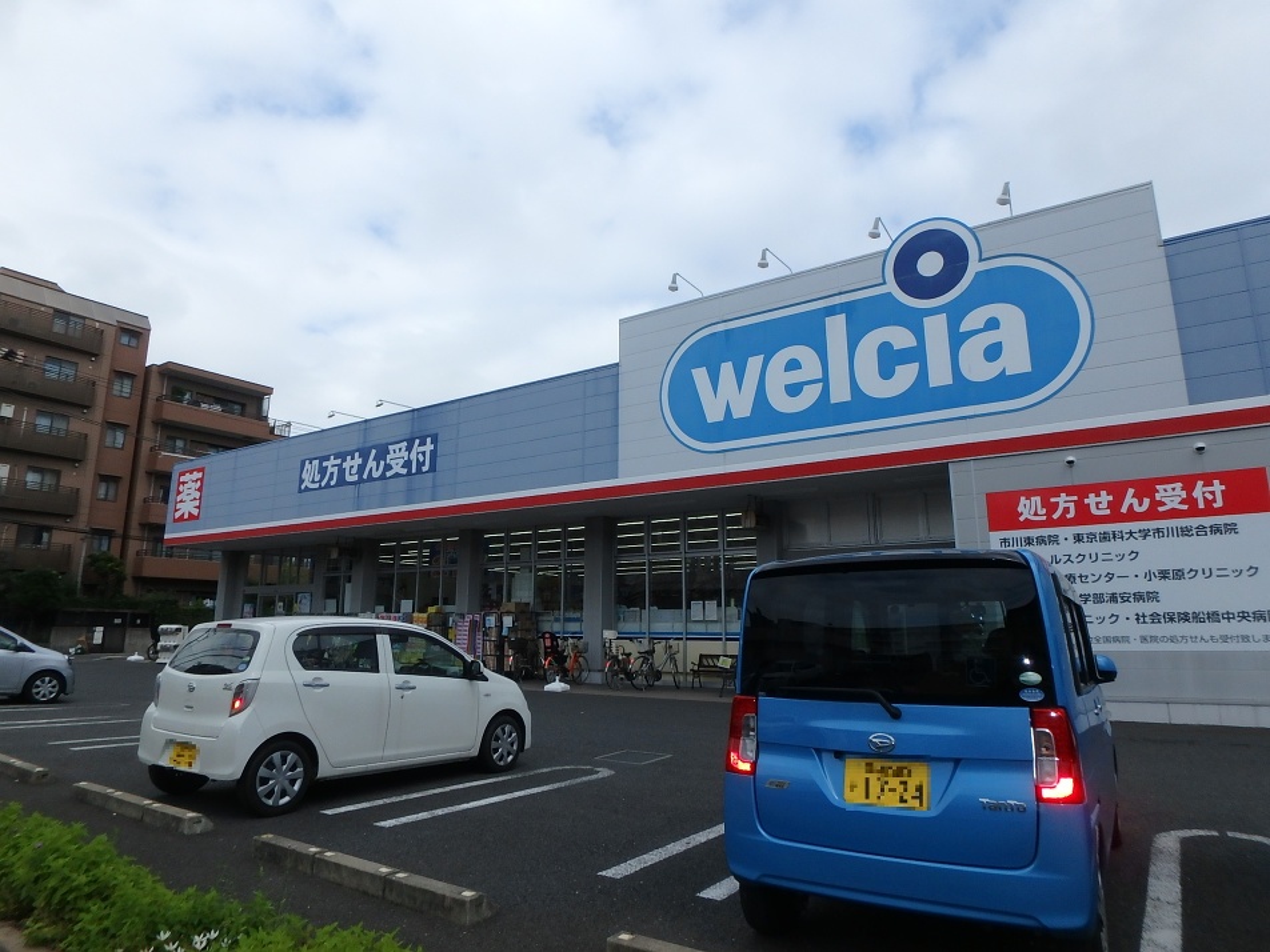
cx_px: 635
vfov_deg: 63.4
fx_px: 770
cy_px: 476
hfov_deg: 79.0
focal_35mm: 21
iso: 125
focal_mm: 3.7
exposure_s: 1/500
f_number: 6
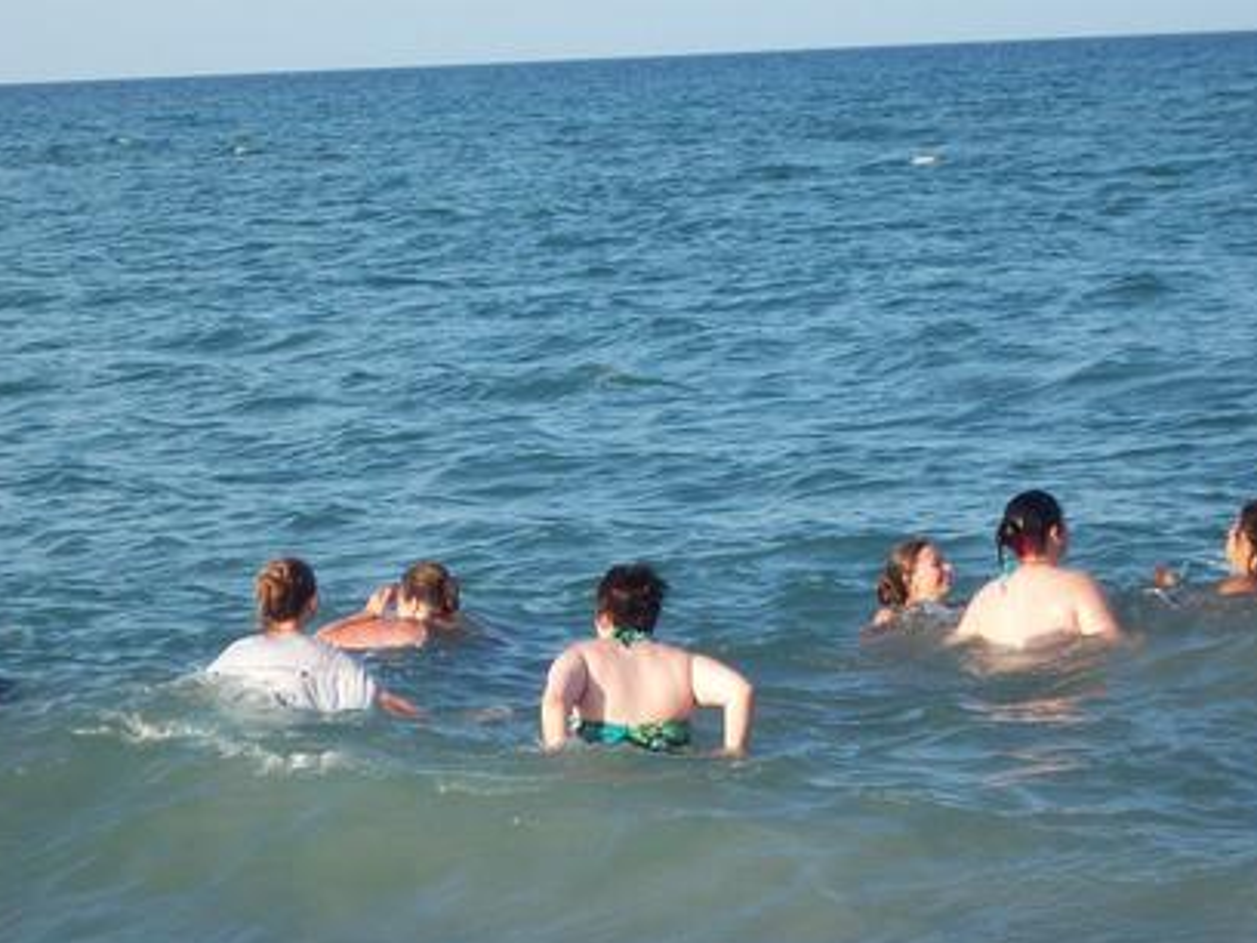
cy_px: 659
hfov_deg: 11.4
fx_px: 6318
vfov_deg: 8.5
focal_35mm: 174
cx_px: 515
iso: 96
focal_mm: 18.6
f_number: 5.2
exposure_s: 1/257
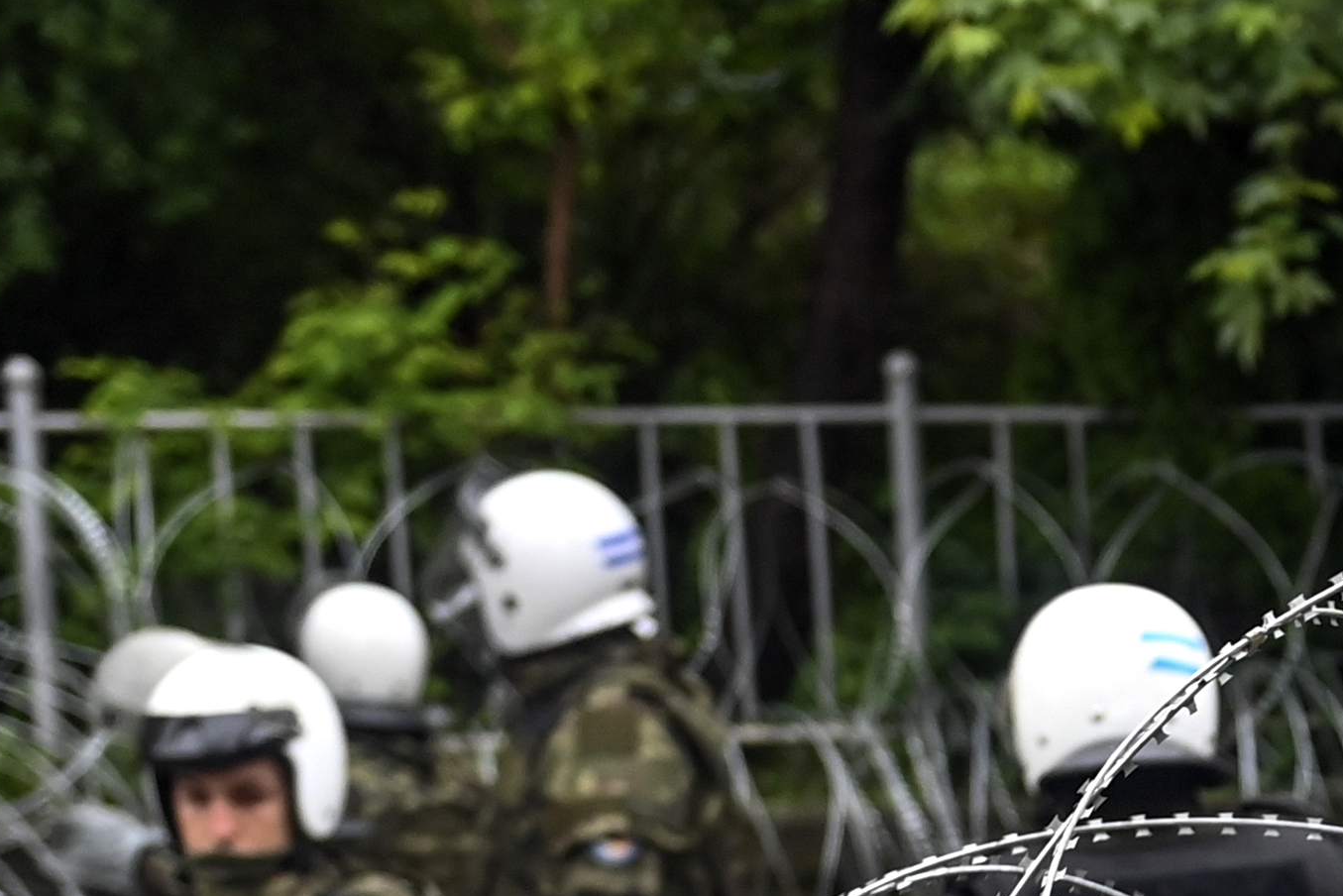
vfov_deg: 8.4
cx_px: 1984
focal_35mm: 157
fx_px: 5858
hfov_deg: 12.5
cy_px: 1673
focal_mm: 38
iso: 800
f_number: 3.5
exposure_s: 1/320
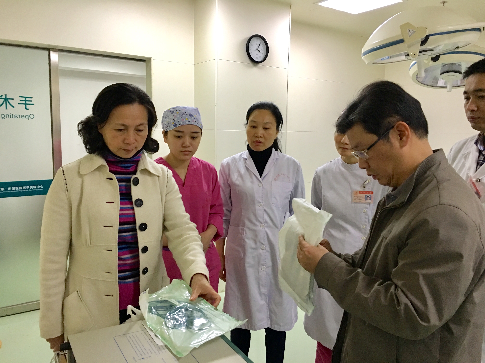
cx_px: 242
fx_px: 406
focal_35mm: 29
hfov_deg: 61.7
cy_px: 182
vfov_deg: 48.2
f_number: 2.2
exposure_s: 1/10
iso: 80
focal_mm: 4.15
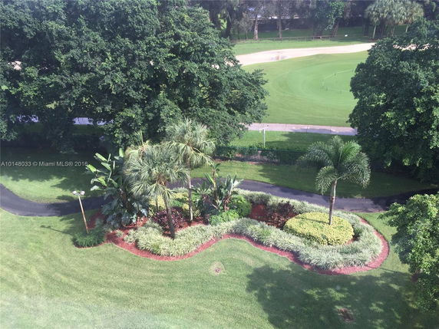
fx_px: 368
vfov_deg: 48.2
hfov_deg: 61.7
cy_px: 164
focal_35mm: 29
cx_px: 220
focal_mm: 4.15
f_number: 2.2
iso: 32
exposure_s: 1/416
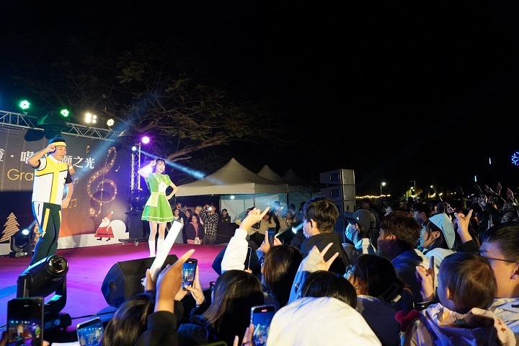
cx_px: 260
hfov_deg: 67.4
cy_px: 173
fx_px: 389
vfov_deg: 47.9
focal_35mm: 27
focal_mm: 18
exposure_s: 1/160
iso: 1600
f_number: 3.5
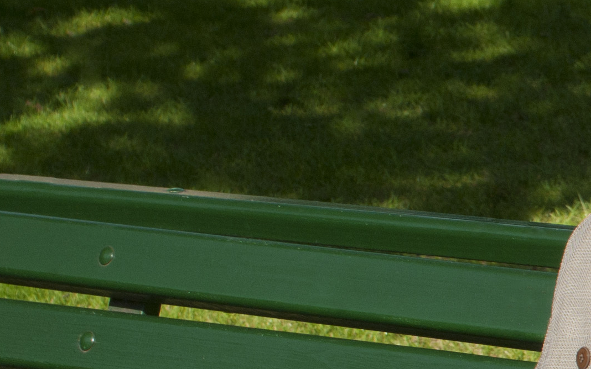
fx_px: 3303
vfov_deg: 6.4
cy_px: 414
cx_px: 1155
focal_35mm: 205
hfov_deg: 9.6
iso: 250
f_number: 8
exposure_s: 1/400
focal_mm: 34
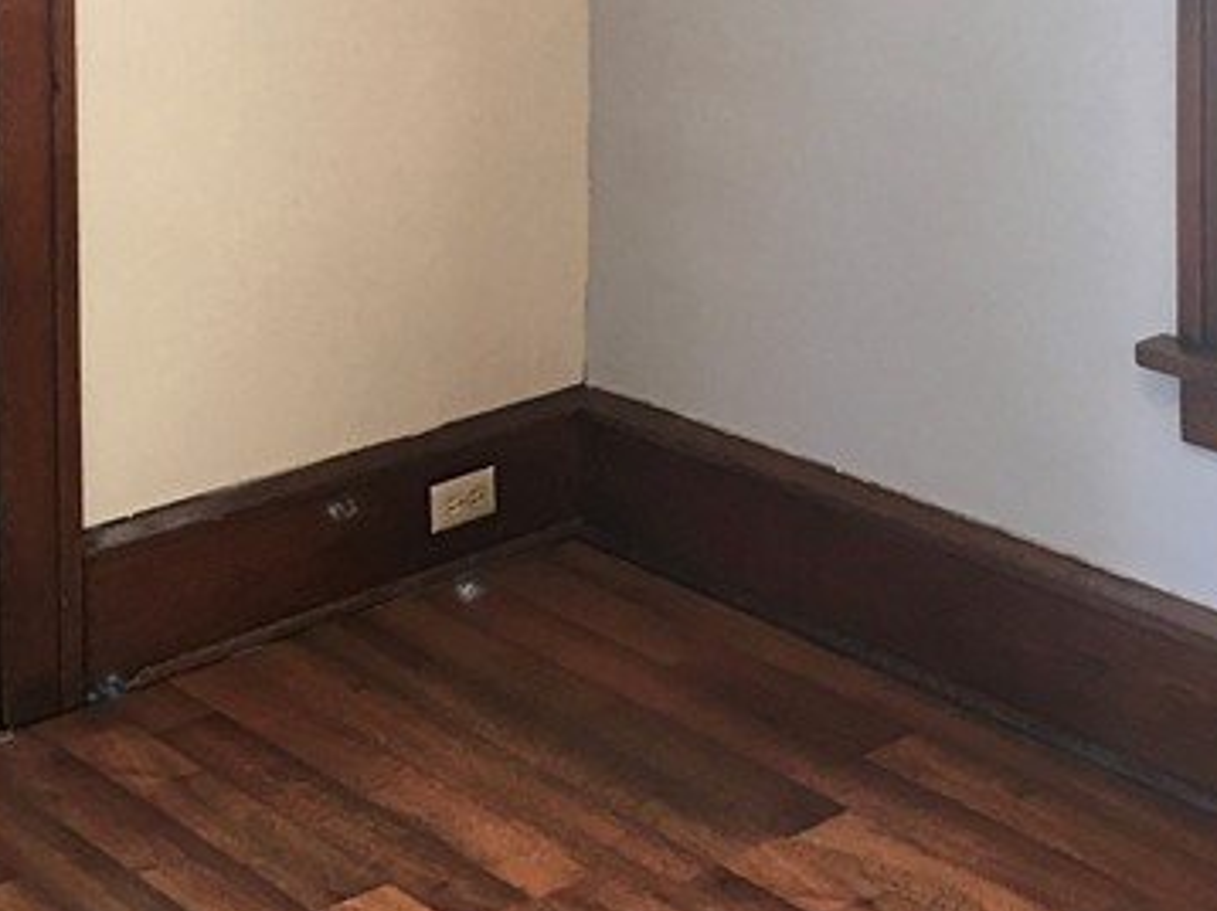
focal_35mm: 83
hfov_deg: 23.6
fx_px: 2916
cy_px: -286
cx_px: 561
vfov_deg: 16.7
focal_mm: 4.15
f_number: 2.2
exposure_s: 1/15
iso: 32
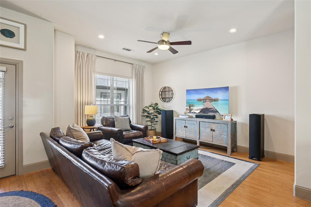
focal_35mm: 18
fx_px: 155
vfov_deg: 67.3
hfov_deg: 90.0
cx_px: 156
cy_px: 104
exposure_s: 1/15
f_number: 8
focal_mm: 18
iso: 400
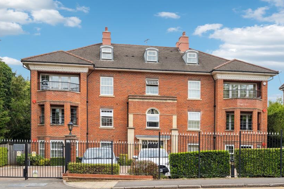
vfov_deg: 30.5
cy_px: 98
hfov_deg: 44.5
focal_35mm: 44
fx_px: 347
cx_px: 141
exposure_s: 1/1000
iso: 640
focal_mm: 35
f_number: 5.6
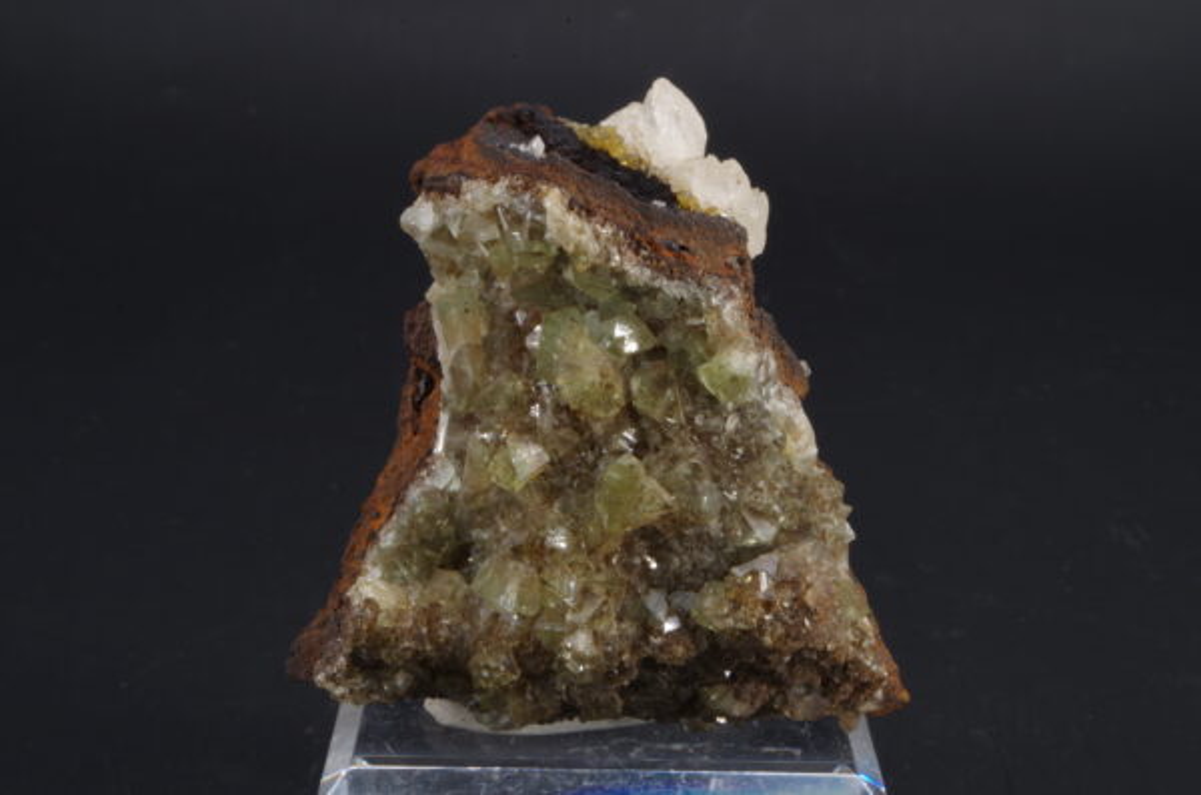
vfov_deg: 23.7
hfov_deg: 35.1
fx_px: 1897
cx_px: 600
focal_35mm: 57
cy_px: 398
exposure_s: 1/1.67
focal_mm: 37.5
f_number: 4.5
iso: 100
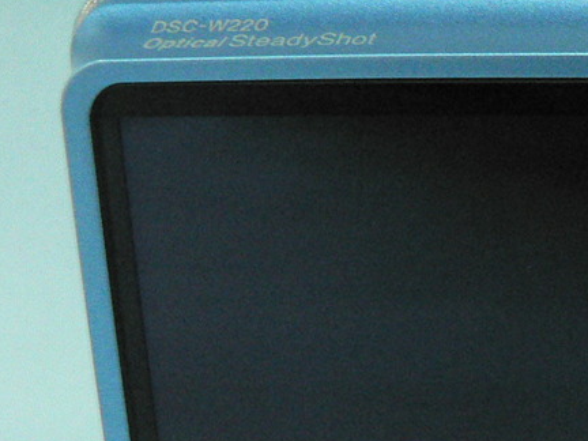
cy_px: 353
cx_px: 784
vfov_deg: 14.7
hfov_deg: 18.2
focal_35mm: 100
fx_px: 1699
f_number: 4.5
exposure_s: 1/80
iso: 400
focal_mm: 6
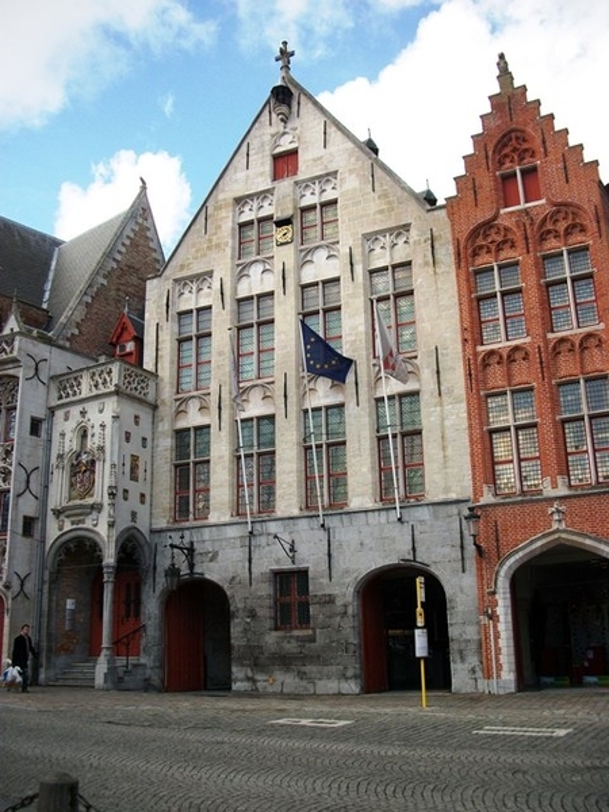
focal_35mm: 32
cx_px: 304
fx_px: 751
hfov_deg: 44.2
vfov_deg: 56.8
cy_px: 406
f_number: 2.9
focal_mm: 5.7
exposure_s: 1/500
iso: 80
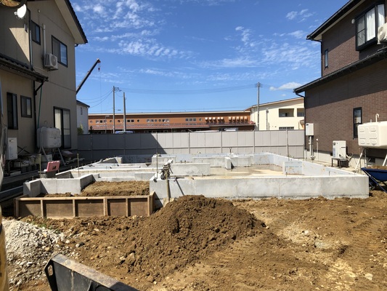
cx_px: 194
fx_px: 313
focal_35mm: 28
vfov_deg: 49.8
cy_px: 146
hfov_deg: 63.4
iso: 20
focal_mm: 3.99
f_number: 1.8
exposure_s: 1/2433
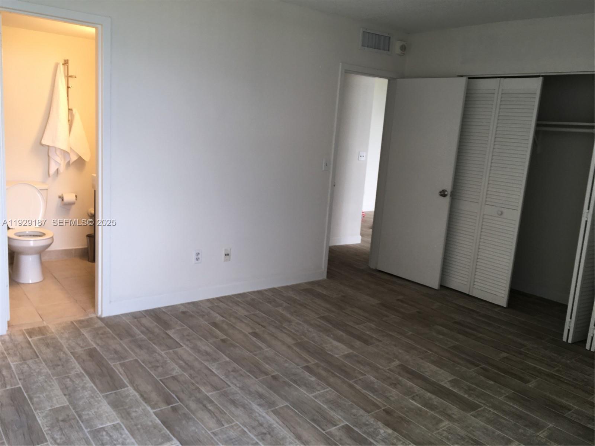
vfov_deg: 48.2
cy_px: 223
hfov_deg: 61.7
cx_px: 298
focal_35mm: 29
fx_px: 498
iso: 25
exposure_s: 1/30
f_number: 2.2
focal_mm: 4.15
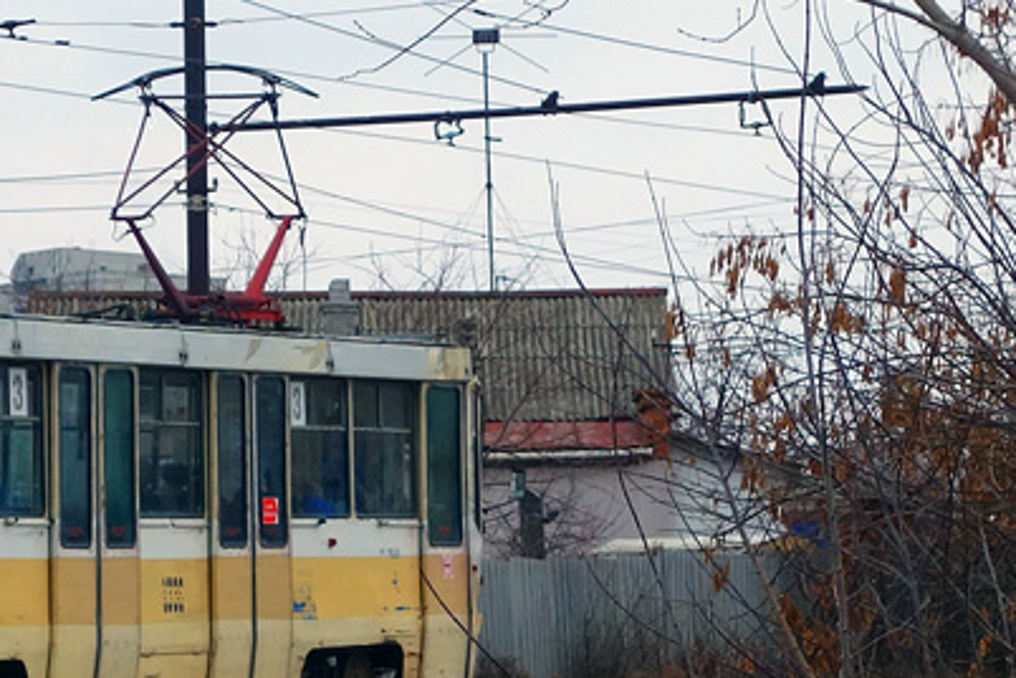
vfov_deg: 6.8
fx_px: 5729
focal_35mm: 203
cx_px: 210
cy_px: 134
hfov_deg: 10.1
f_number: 4
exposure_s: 1/500
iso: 200
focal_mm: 25.32
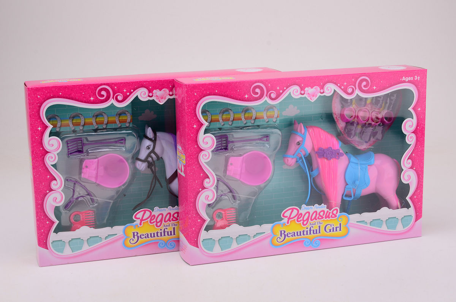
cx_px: 228
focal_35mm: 63
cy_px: 151
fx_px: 796
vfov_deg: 21.5
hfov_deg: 32.0
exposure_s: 1/125
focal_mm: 42
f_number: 13
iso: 100
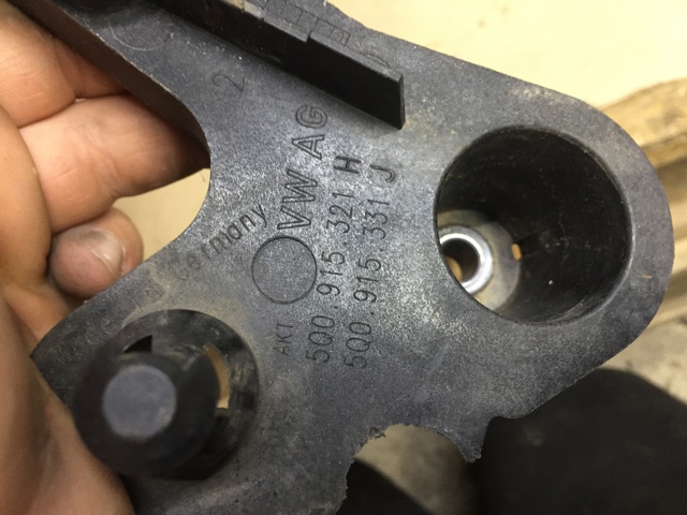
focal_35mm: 29
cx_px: 344
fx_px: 576
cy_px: 258
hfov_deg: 61.7
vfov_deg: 48.2
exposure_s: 1/33
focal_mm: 4.15
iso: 160
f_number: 2.2
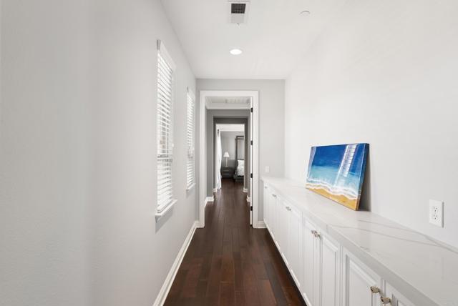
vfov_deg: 62.0
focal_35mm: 20
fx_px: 255
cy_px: 153
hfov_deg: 83.9
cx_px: 229
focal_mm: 20
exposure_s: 1/8
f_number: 8
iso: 500
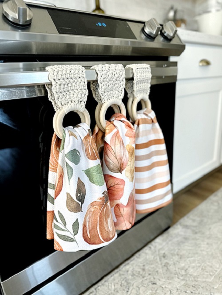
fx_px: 205
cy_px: 148
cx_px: 111
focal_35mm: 24
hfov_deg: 56.8
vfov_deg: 71.6
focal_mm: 6.86
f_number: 1.78
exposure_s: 1/60
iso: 250
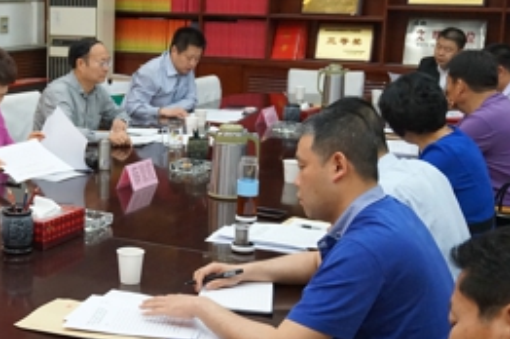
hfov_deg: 29.7
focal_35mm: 66
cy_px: 172
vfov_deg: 20.6
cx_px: 86
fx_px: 933
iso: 3200
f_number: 4
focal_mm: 23
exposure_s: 1/50
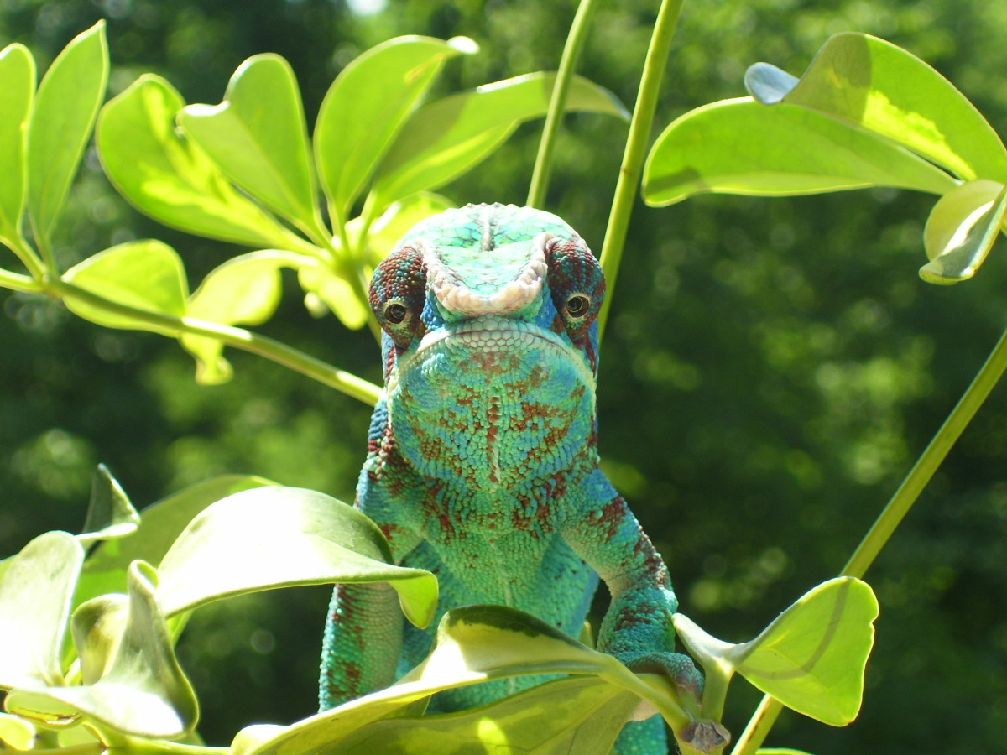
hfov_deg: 17.7
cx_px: 504
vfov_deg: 13.3
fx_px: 3229
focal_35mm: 111
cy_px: 378
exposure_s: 1/180
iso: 80
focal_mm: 18
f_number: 4.6
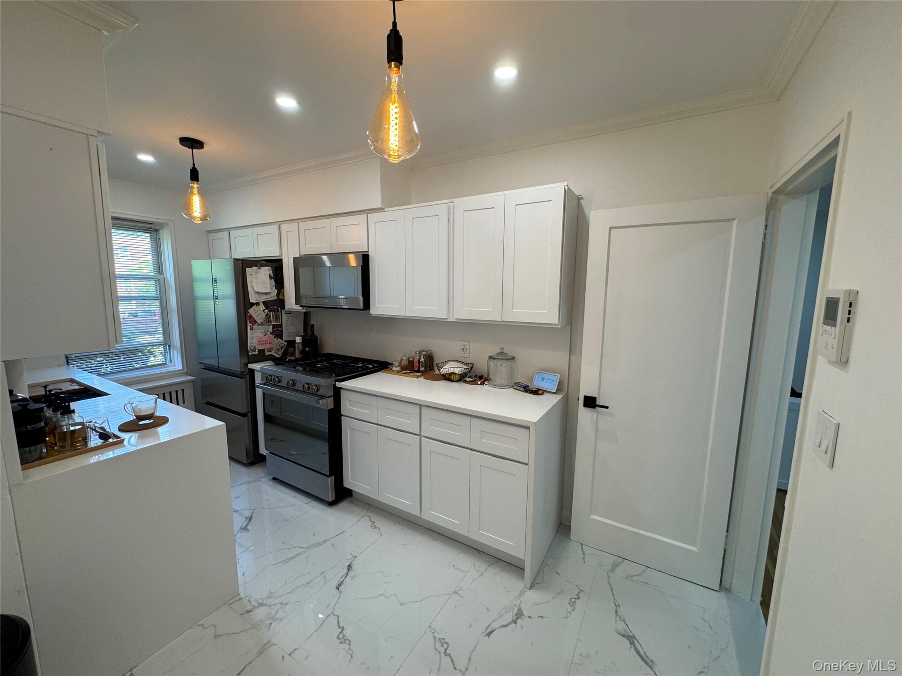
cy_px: 338
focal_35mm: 14
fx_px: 365
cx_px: 451
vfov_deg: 85.7
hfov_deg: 102.1
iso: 125
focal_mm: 2.22
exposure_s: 1/120
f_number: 2.2
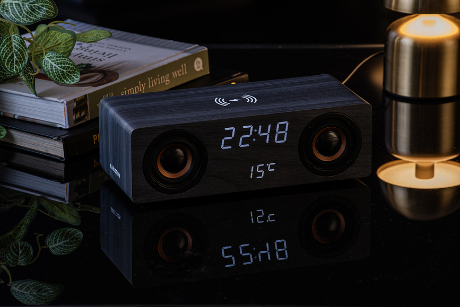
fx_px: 2557
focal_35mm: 200
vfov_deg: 6.9
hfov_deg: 10.3
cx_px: 230
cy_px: 154
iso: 160
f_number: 11
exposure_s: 1/2
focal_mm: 200
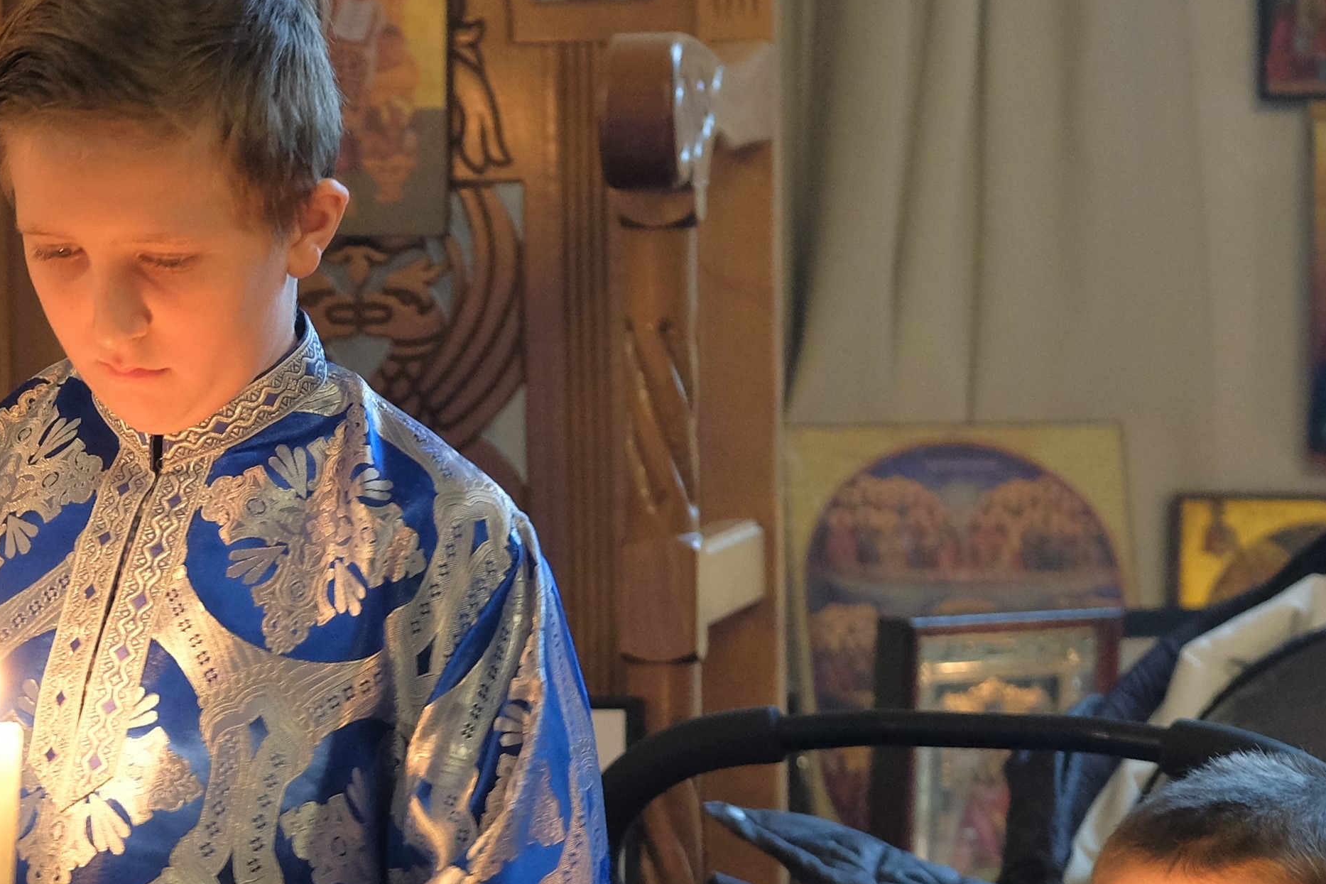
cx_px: 58
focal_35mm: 241
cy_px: 924
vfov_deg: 5.7
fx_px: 8877
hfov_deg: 8.5
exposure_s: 1/15
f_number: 2.8
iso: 1250
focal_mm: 50
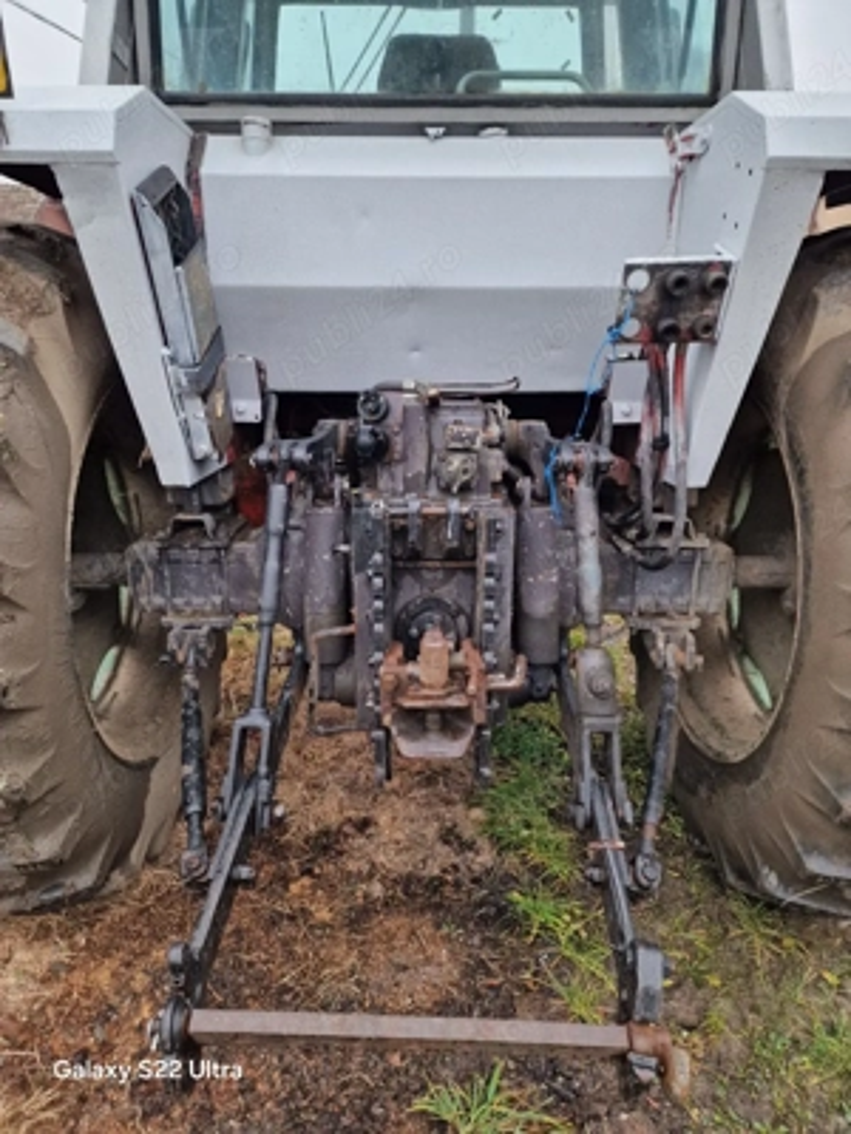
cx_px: 426
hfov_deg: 58.9
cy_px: 567
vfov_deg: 73.9
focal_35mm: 23
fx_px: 754
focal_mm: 6.4
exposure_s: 1/182
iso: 125
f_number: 1.8
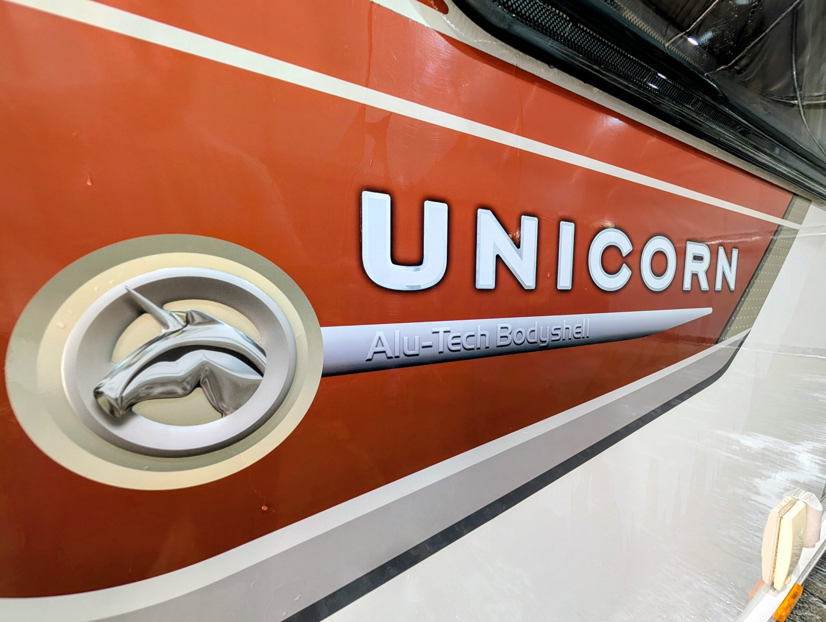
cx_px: 413
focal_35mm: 12
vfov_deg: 94.6
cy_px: 311
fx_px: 287
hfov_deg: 110.5
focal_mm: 2.02
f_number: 1.7
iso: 76
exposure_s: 1/25
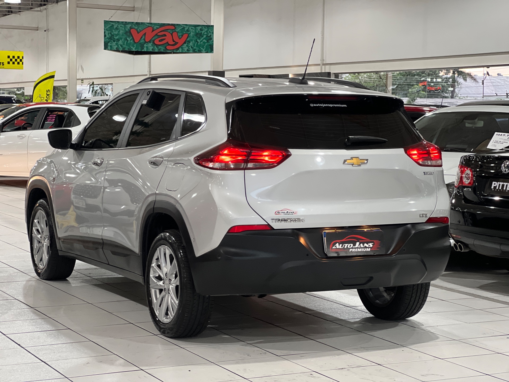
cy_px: 191
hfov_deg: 25.3
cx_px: 254
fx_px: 1132
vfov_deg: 19.1
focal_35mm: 77
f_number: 2.8
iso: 320
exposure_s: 1/40
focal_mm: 9
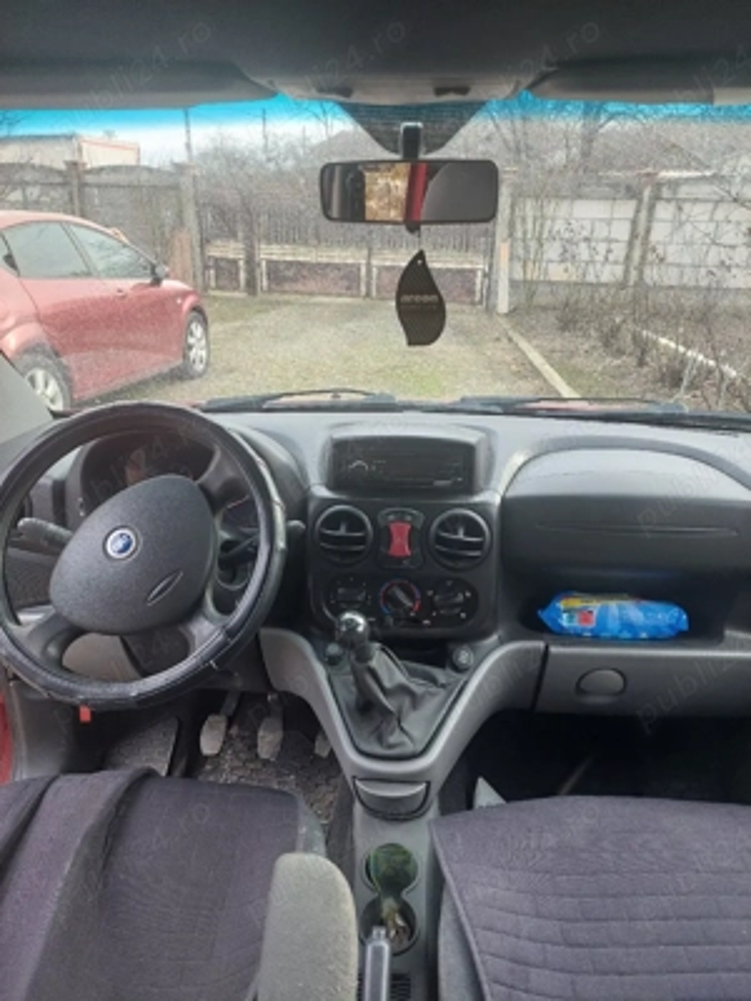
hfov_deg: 54.9
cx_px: 376
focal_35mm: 25
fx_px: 723
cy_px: 500
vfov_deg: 69.4
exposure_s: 1/109
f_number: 1.8
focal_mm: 5.23
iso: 40
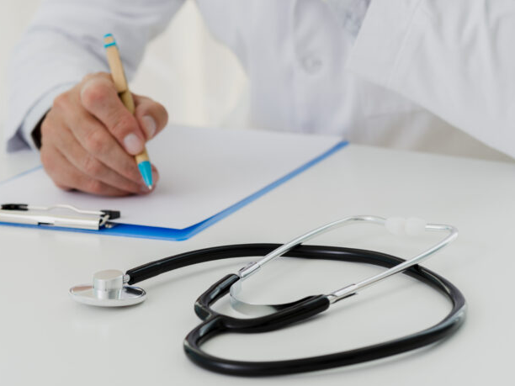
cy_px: 195
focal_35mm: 93
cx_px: 233
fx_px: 1384
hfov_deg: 21.1
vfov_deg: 15.9
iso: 160
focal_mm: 85
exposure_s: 1/160
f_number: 7.1
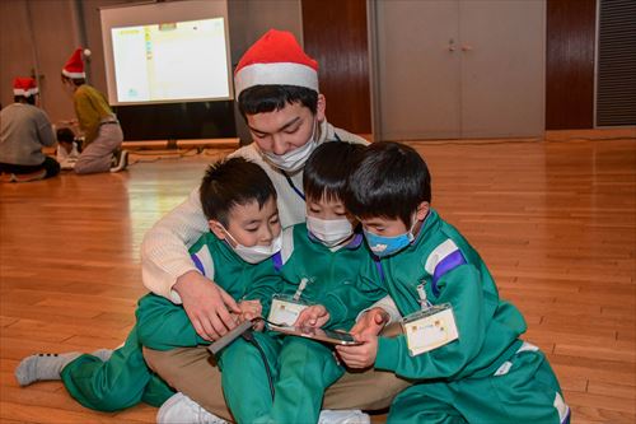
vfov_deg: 31.9
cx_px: 318
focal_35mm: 42
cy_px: 212
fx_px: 742
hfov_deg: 46.4
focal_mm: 28
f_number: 4.5
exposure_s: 1/200
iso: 3200
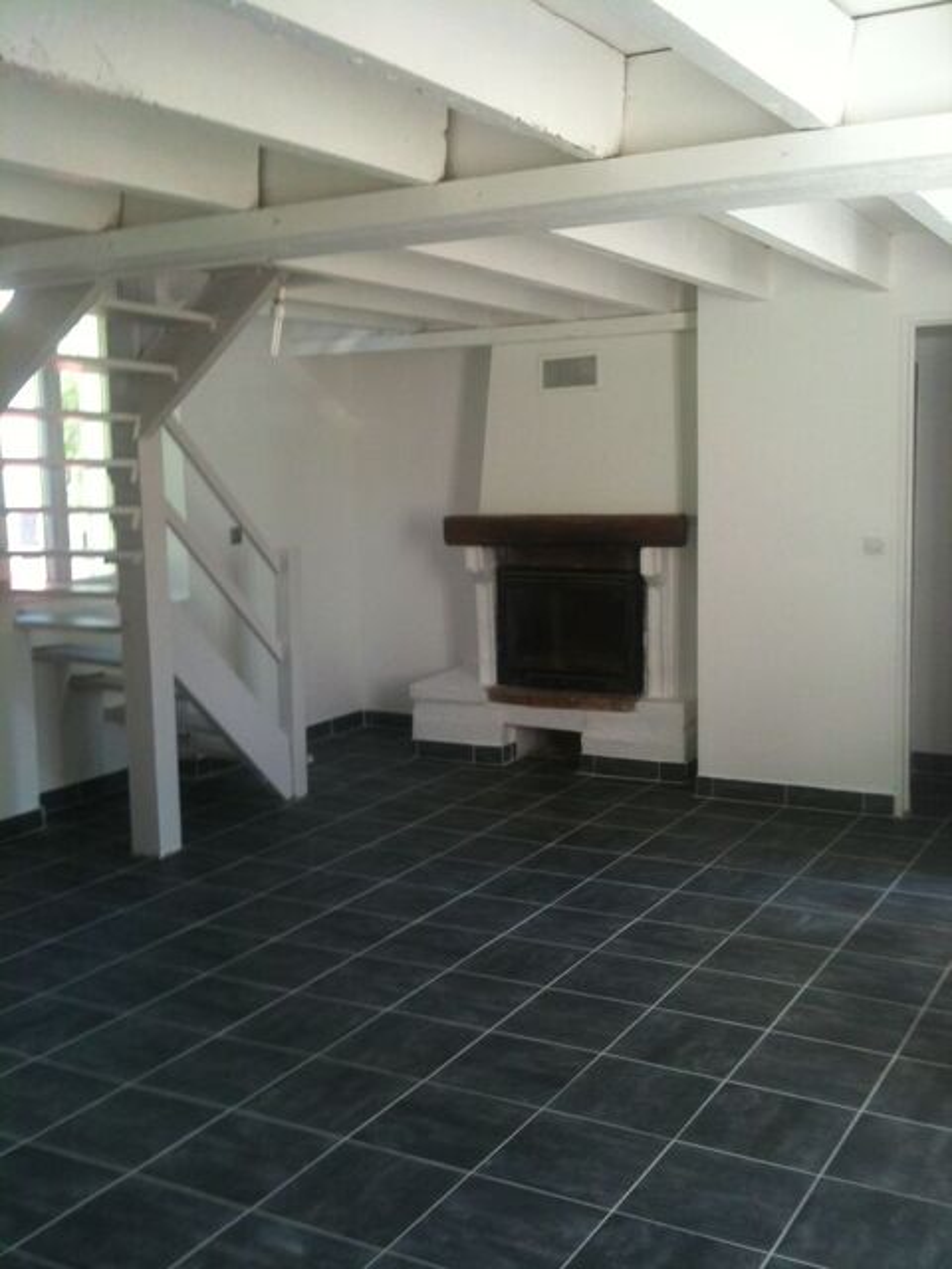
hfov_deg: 40.7
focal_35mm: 35
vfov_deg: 52.6
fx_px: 1283
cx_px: 476
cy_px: 634
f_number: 2.8
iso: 80
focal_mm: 3.85
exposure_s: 1/30
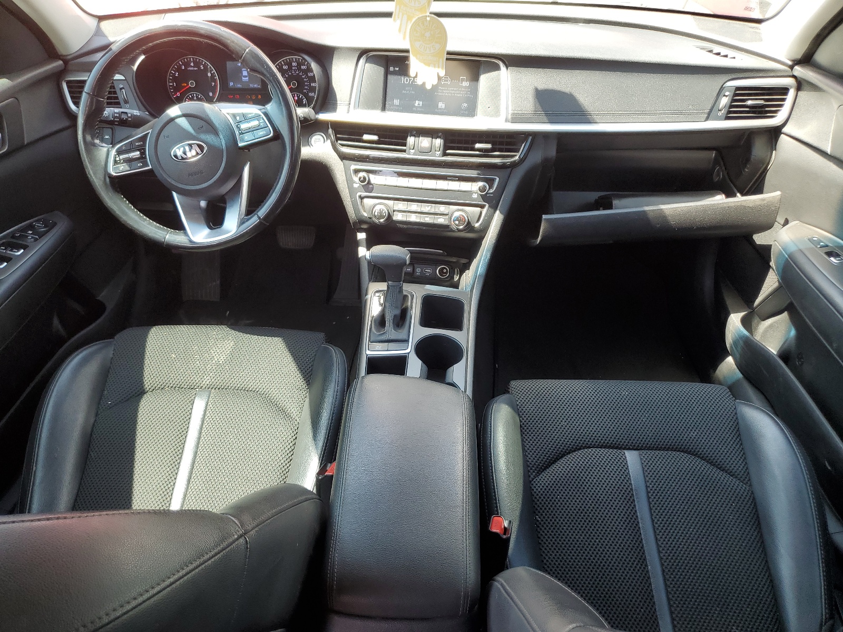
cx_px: 422
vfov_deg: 53.1
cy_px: 316
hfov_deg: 67.3
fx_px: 633
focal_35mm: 26
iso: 50
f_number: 1.5
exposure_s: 1/130
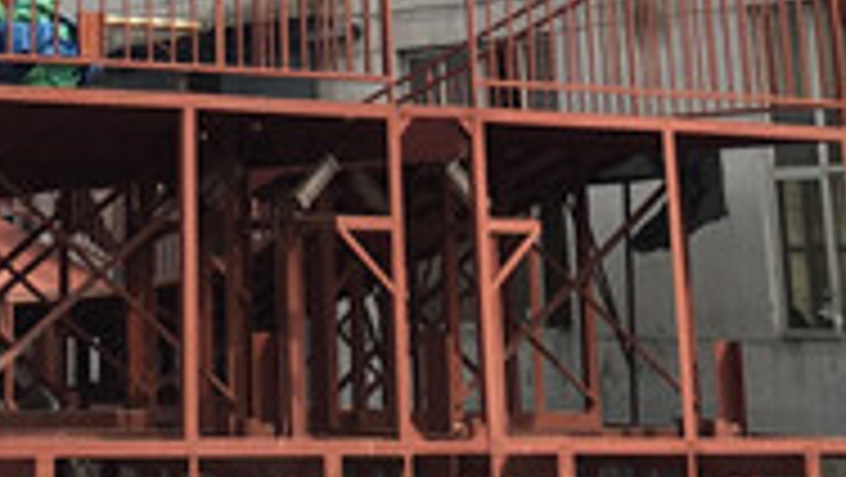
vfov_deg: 8.6
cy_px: -752
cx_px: -58
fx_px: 2828
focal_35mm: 126
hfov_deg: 16.6
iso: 25
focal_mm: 4.15
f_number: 2.2
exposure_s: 1/1183
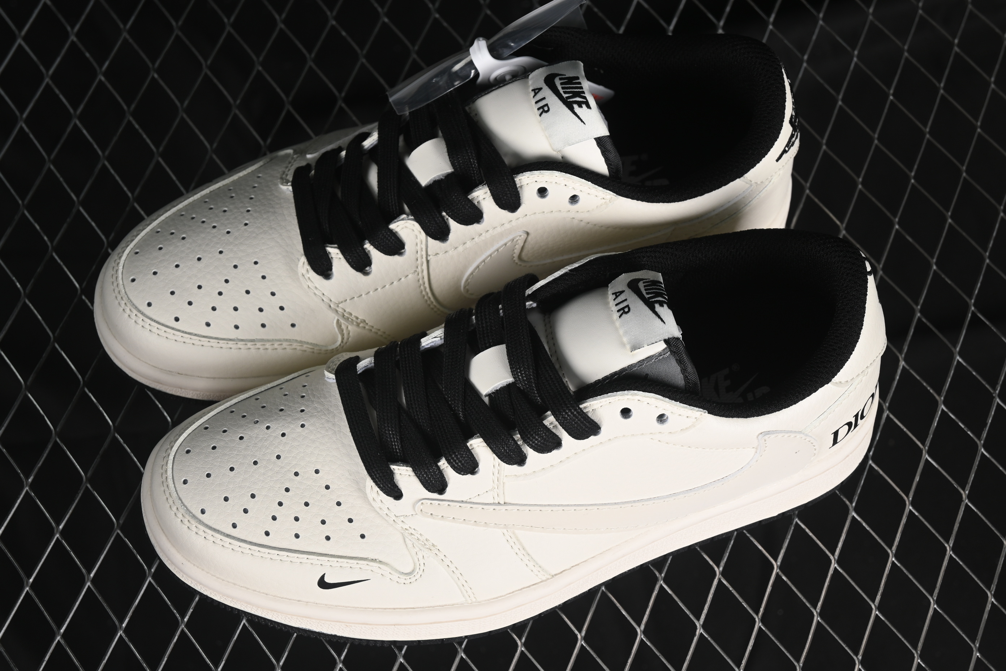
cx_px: 503
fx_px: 2096
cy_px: 336
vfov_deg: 18.2
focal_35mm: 75
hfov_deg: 27.0
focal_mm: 50
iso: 160
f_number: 7.1
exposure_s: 1/100
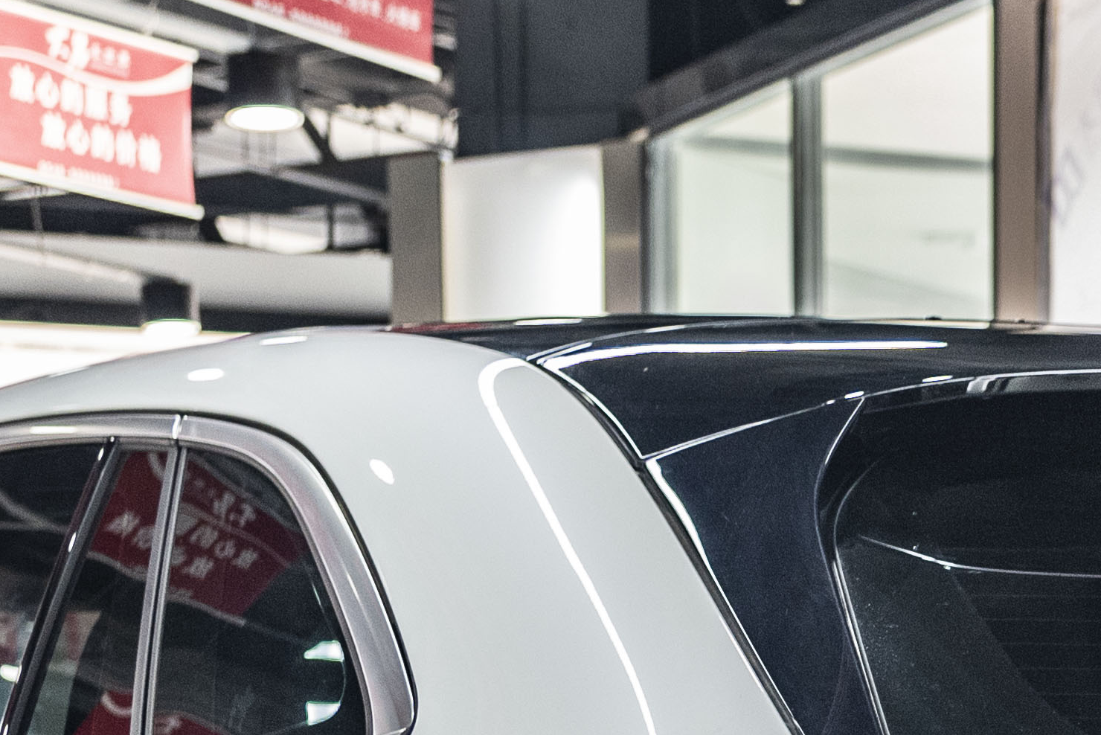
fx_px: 3855
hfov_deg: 16.1
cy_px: 1182
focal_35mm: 126
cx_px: 993
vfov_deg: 10.4
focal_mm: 31
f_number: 4
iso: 1000
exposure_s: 1/60
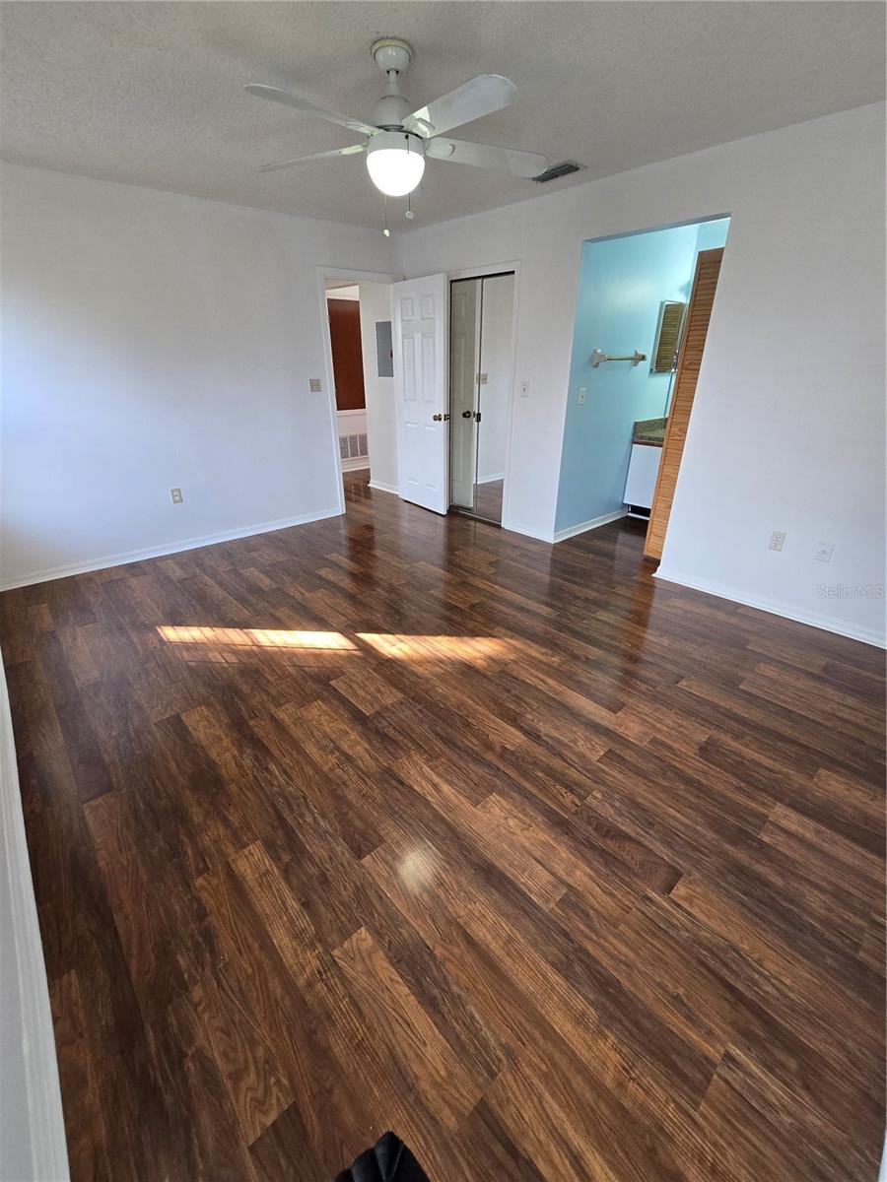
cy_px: 591
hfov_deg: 89.9
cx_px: 444
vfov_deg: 106.2
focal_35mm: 13
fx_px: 444
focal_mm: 2.2
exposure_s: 1/60
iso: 125
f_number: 2.2
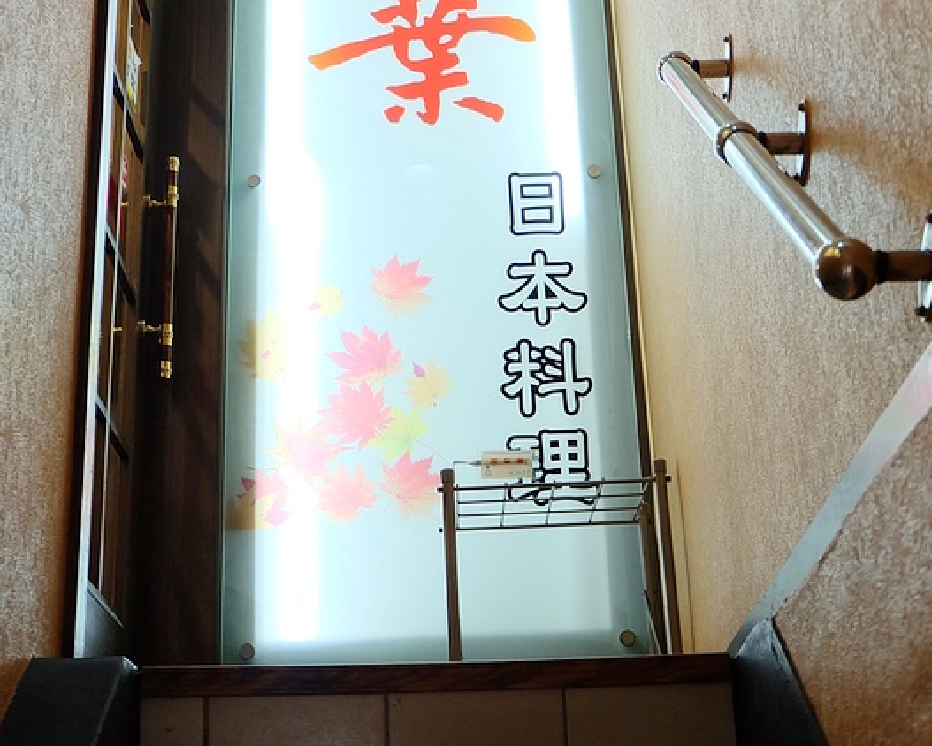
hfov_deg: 39.5
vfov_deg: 32.0
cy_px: 278
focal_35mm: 47
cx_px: 464
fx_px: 1297
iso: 800
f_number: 4
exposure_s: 1/60
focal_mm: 22.2
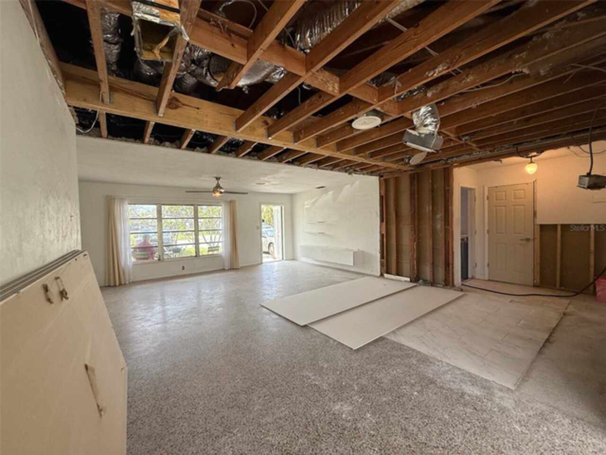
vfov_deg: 85.7
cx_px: 303
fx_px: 245
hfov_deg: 102.1
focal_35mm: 14
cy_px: 228
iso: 64
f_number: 2.2
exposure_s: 1/112
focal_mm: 2.22
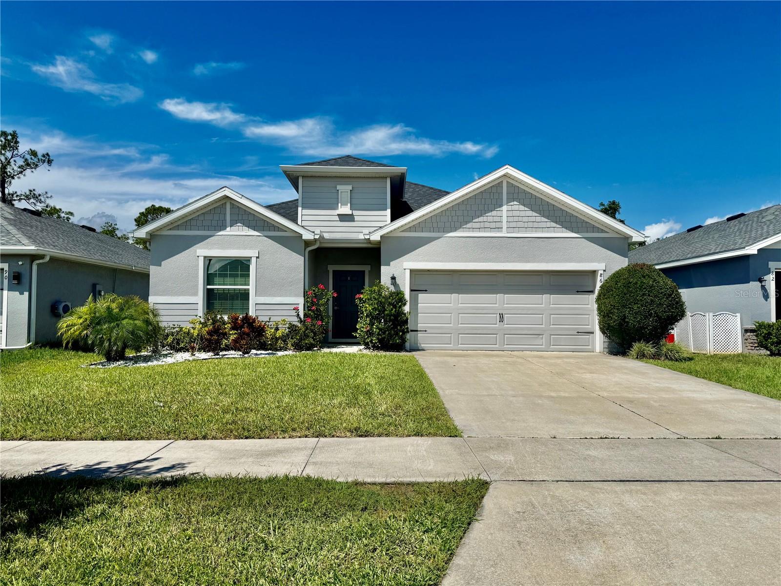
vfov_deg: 56.8
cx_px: 390
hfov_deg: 71.6
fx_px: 541
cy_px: 293
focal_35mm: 24
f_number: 1.78
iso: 80
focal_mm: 6.76
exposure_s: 1/10309
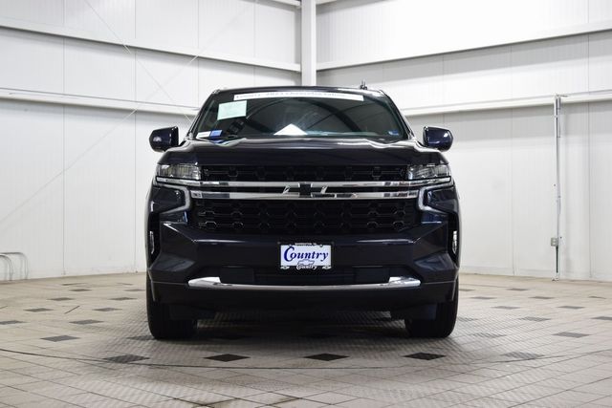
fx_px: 918
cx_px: 306
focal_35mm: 54
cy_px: 204
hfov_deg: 36.9
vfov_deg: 25.1
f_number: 6.3
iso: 500
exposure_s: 1/15
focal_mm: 36
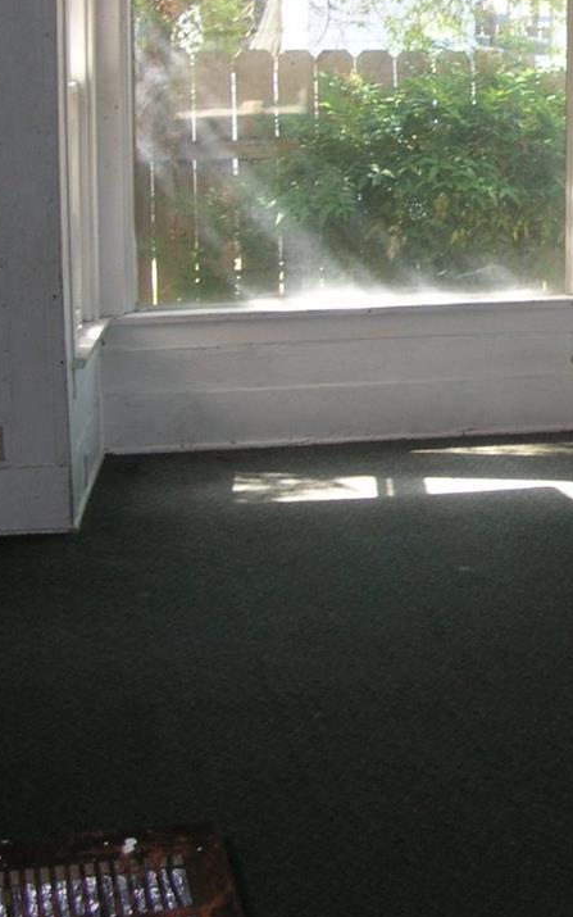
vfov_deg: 25.5
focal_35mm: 80
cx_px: 737
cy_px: 238
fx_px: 1998
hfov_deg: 15.6
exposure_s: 1/30
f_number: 2.7
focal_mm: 6
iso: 50
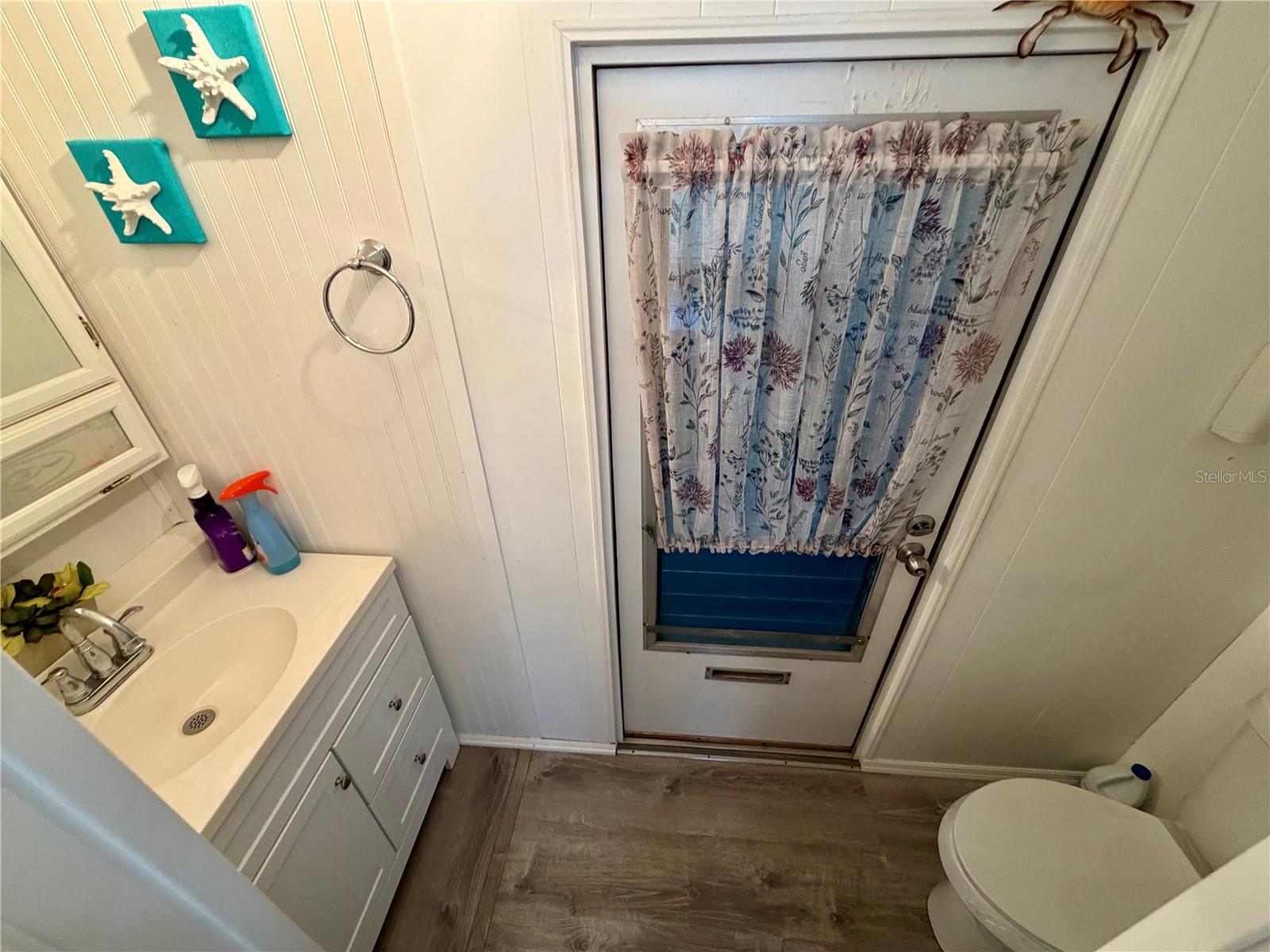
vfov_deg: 85.7
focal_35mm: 14
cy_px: 476
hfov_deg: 102.1
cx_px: 635
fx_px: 514
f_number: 2.2
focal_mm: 2.22
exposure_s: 1/60
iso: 200
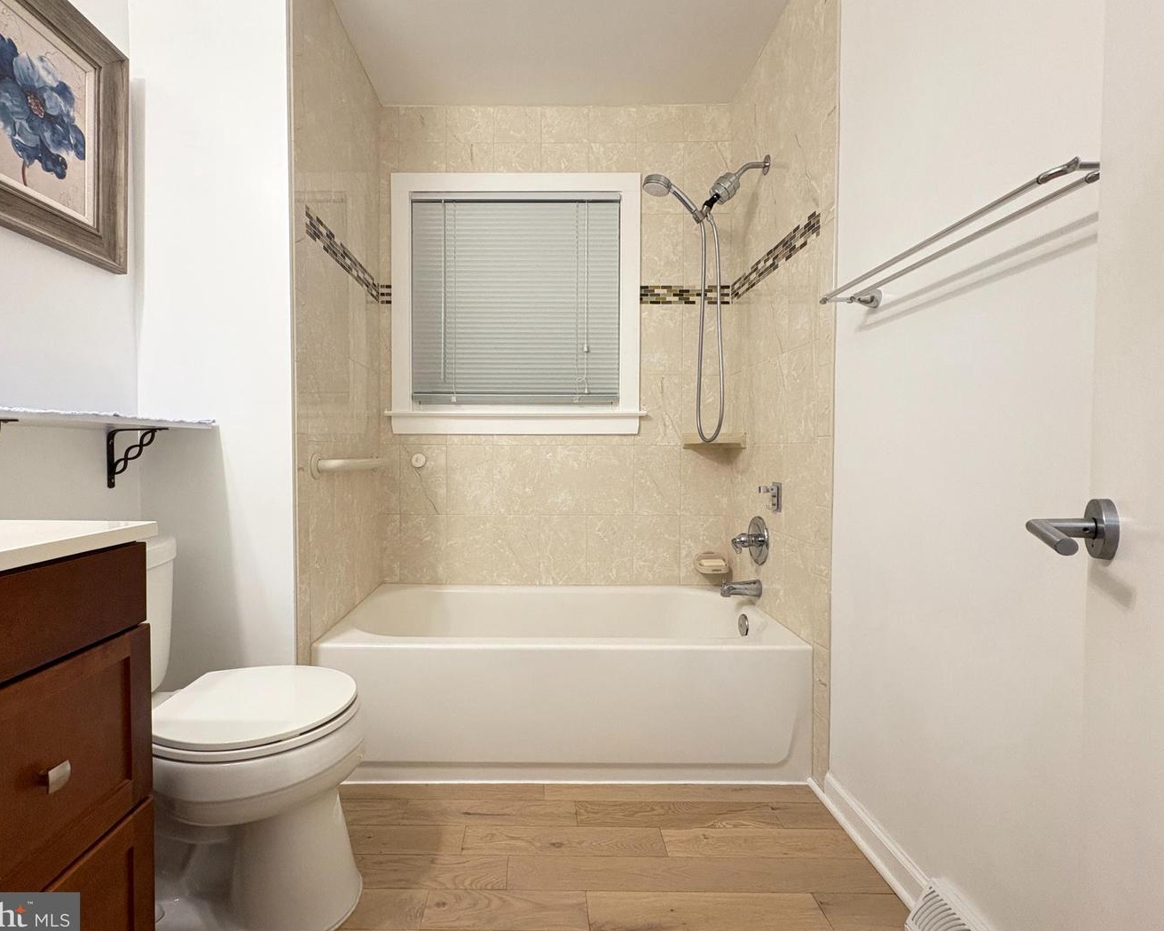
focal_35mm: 15
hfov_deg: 96.8
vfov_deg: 84.0
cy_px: 464
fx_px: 517
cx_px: 563
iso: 400
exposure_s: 1/60
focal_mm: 2.22
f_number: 2.2
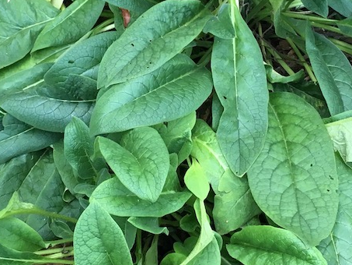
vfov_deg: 17.9
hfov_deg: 23.8
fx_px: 834
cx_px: 203
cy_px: 60
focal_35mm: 82
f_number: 2.2
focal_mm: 4.15
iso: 32
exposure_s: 1/30
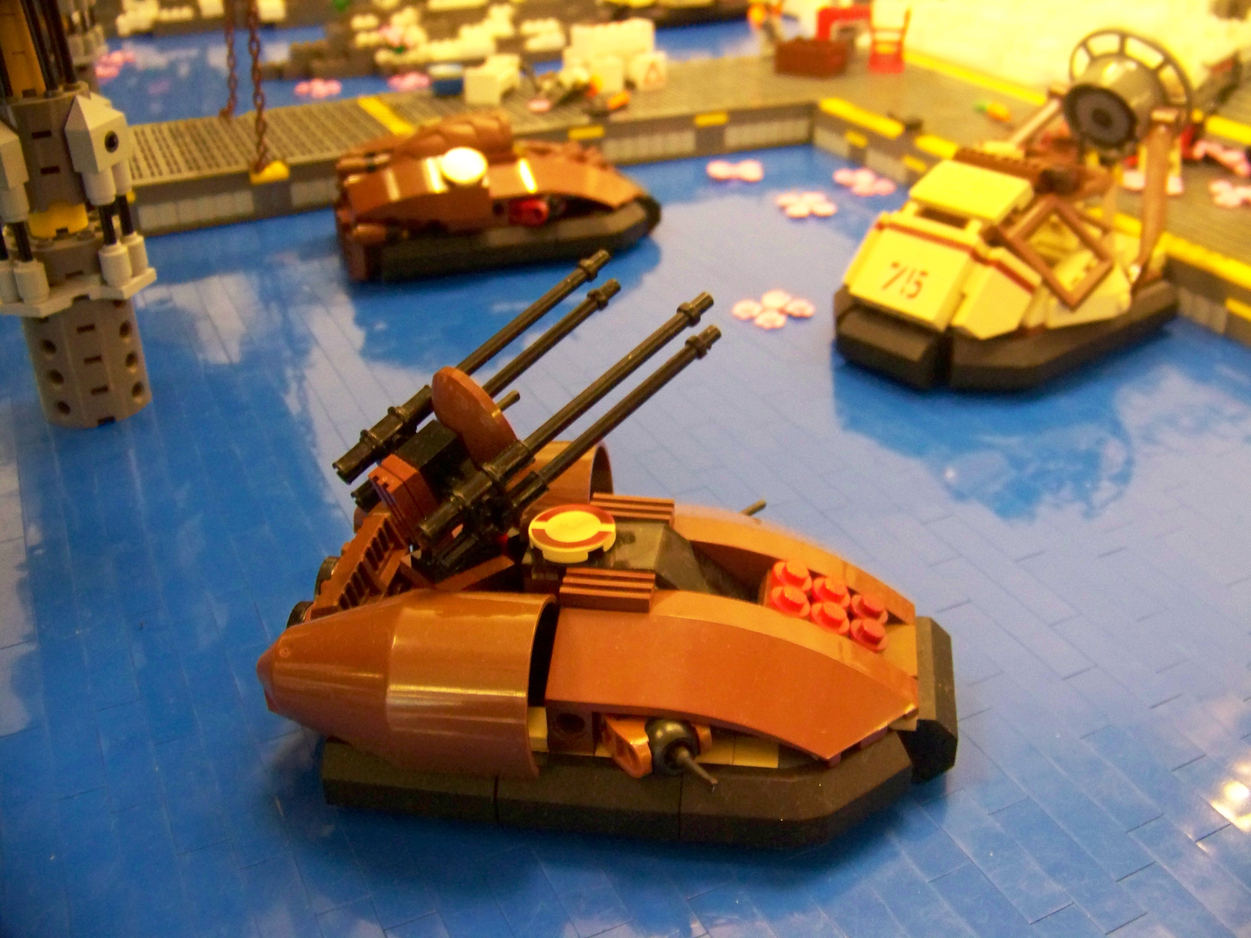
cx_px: 626
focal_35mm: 36
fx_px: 1301
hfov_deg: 51.4
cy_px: 469
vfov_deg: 39.7
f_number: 2.8
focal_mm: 5.85
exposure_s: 1/13
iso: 400
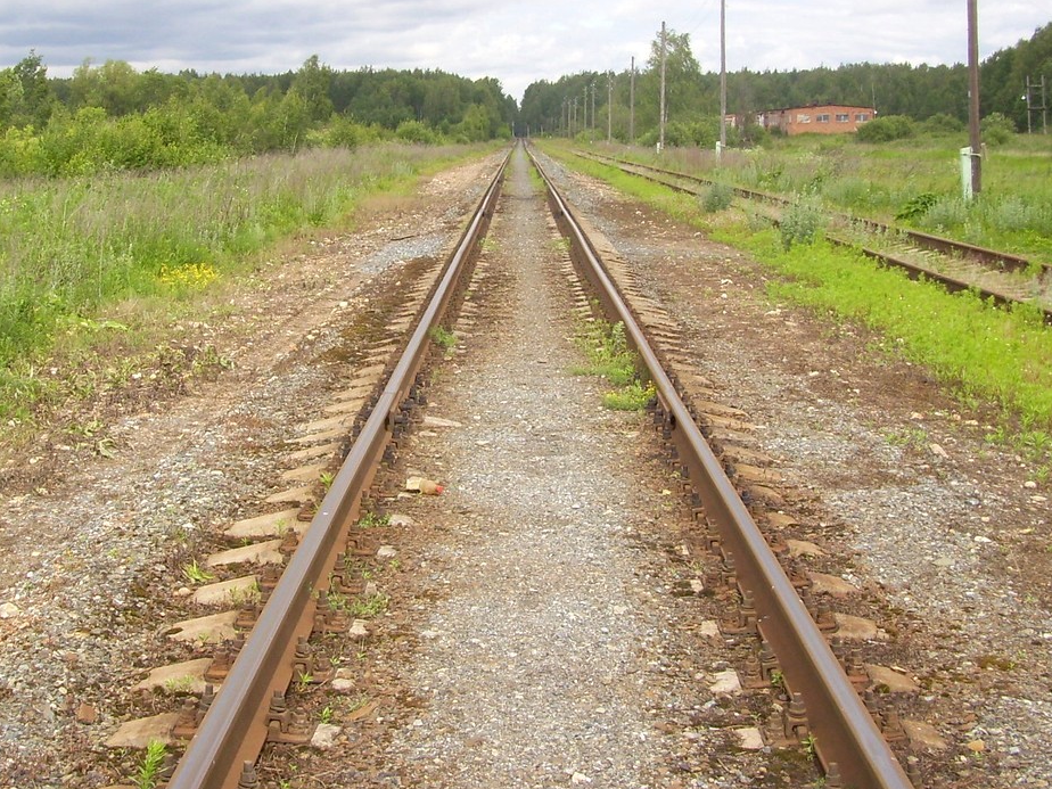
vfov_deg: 26.5
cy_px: 287
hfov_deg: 34.9
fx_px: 1671
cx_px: 557
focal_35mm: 55
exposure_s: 1/200
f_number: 5.6
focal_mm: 5.7
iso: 80
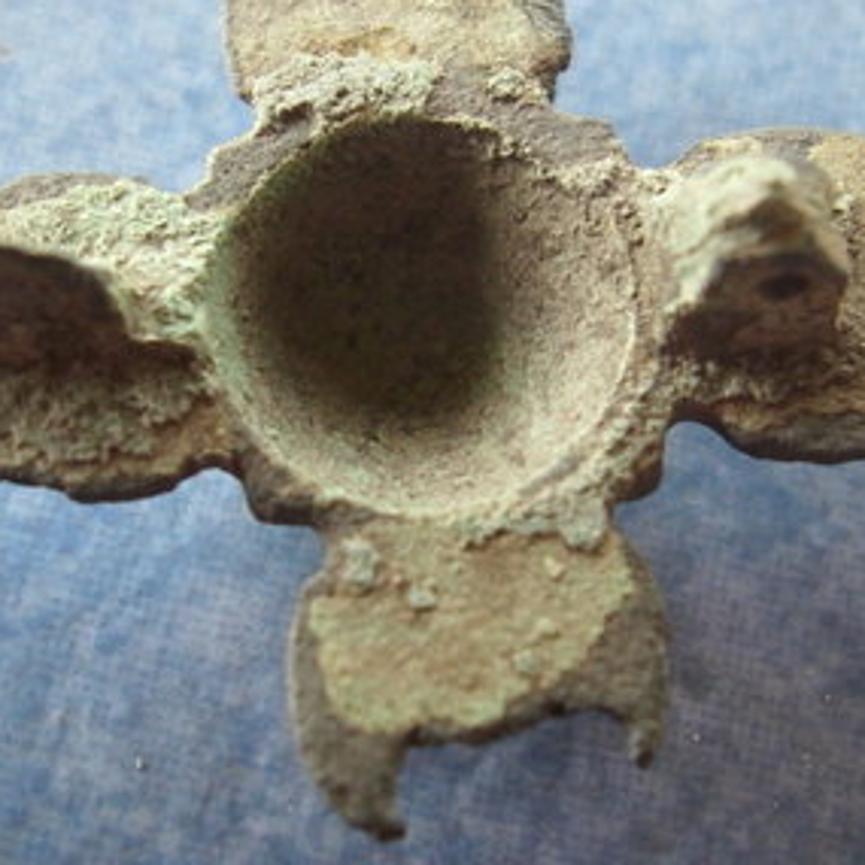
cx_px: 489
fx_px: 1357
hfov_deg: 35.3
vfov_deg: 35.1
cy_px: 317
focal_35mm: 48
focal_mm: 6.2
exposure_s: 1/60
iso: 100
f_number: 2.8
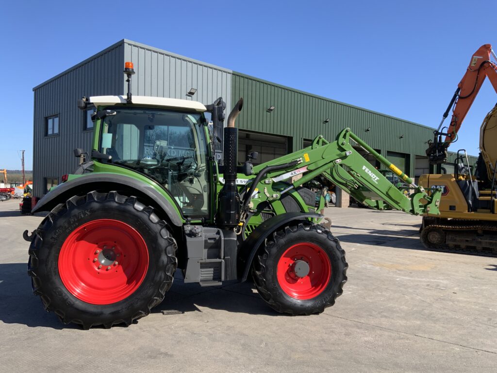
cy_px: 186
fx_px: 416
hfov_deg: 61.7
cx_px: 248
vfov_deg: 48.2
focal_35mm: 29
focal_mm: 3
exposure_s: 1/1221
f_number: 1.8
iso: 16
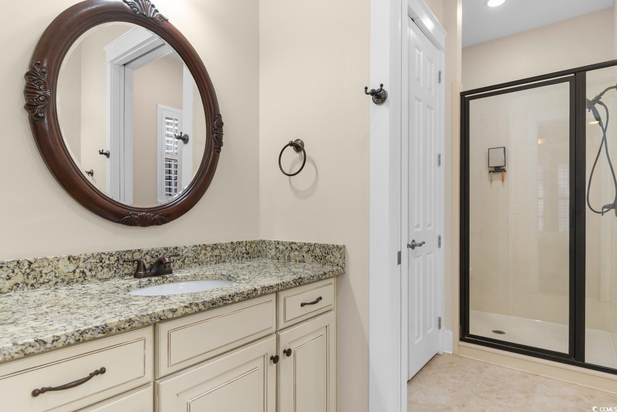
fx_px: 326
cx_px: 308
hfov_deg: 86.9
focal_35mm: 19
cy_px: 206
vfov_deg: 64.6
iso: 100
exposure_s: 1/20
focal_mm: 13
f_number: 4.8
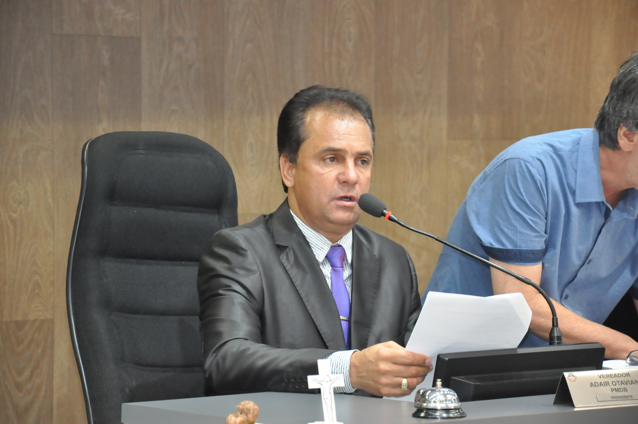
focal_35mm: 158
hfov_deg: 13.1
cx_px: 319
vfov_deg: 8.7
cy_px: 212
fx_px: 2788
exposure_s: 1/60
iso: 2500
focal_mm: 105
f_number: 5.6
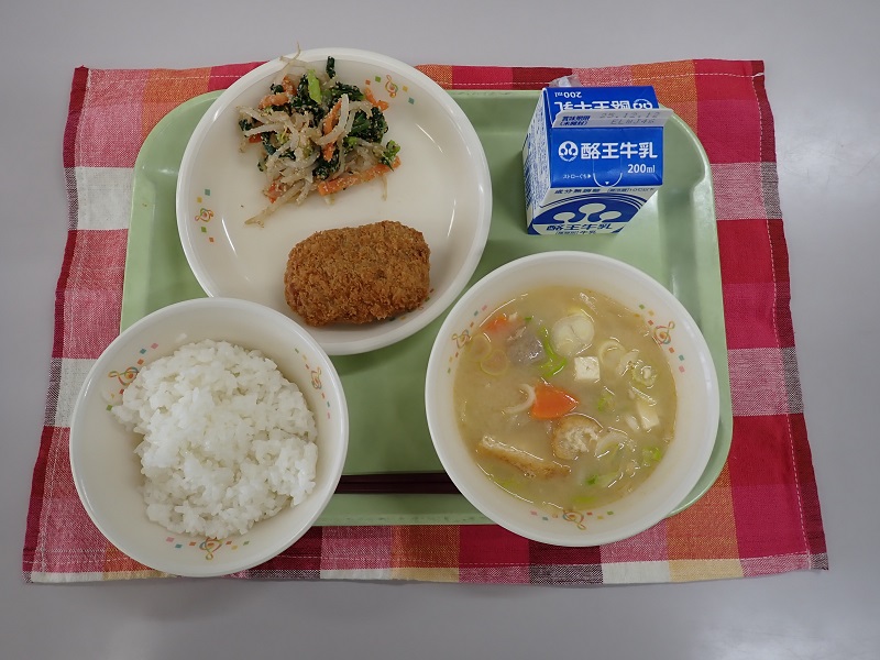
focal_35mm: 25
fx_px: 636
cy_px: 330
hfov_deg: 69.4
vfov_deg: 54.9
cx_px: 440
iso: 100
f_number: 2
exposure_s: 1/100
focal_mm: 4.5
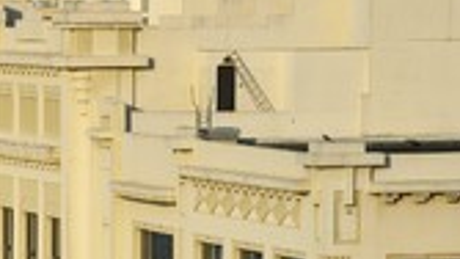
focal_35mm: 356
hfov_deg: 6.0
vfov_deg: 3.4
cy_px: 311
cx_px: -50
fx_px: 4343
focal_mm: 135
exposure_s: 1/250
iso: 200
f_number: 11
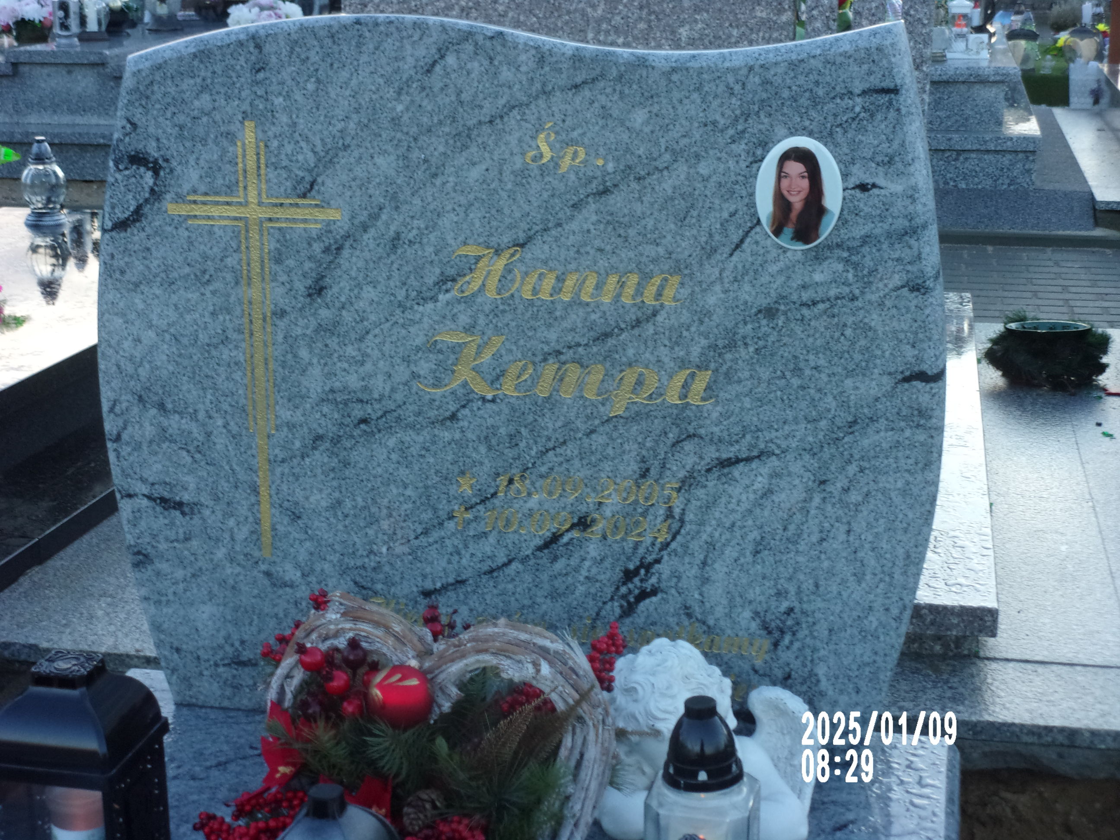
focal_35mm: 64
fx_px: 2071
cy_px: 420
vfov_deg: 22.9
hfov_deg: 30.3
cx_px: 560
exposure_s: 1/34
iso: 133
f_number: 5.2
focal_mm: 11.5
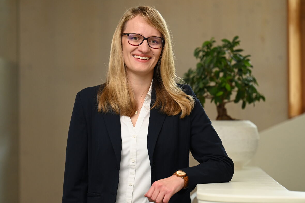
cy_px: 103
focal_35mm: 165
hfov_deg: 12.5
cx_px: 127
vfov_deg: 8.3
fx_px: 1397
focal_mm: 120
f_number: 2.8
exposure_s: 1/640
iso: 1000
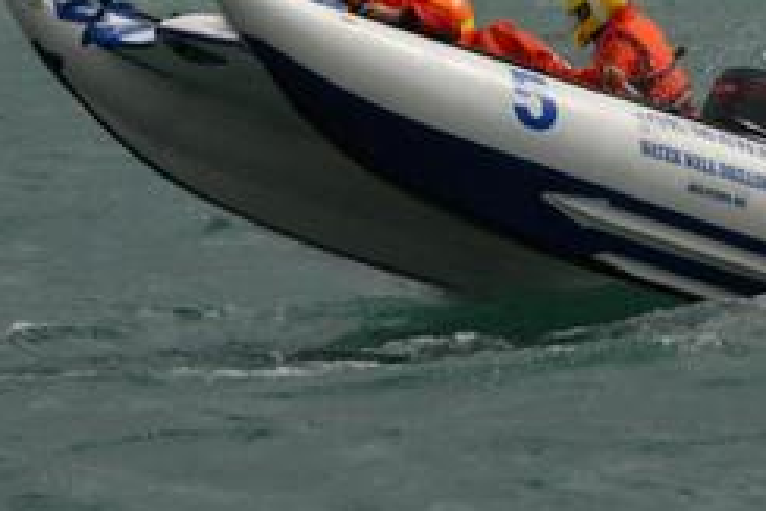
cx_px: 374
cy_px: 39
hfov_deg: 2.6
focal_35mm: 788
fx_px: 16776
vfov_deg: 1.7
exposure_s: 1/1000
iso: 400
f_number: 10
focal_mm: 200
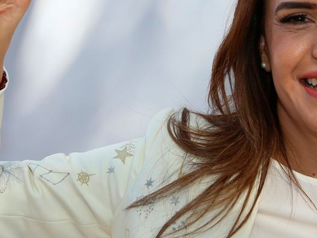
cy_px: 11
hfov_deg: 28.2
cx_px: 87
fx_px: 623
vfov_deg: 21.0
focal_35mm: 68
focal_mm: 4.15
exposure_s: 1/30
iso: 160
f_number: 2.2
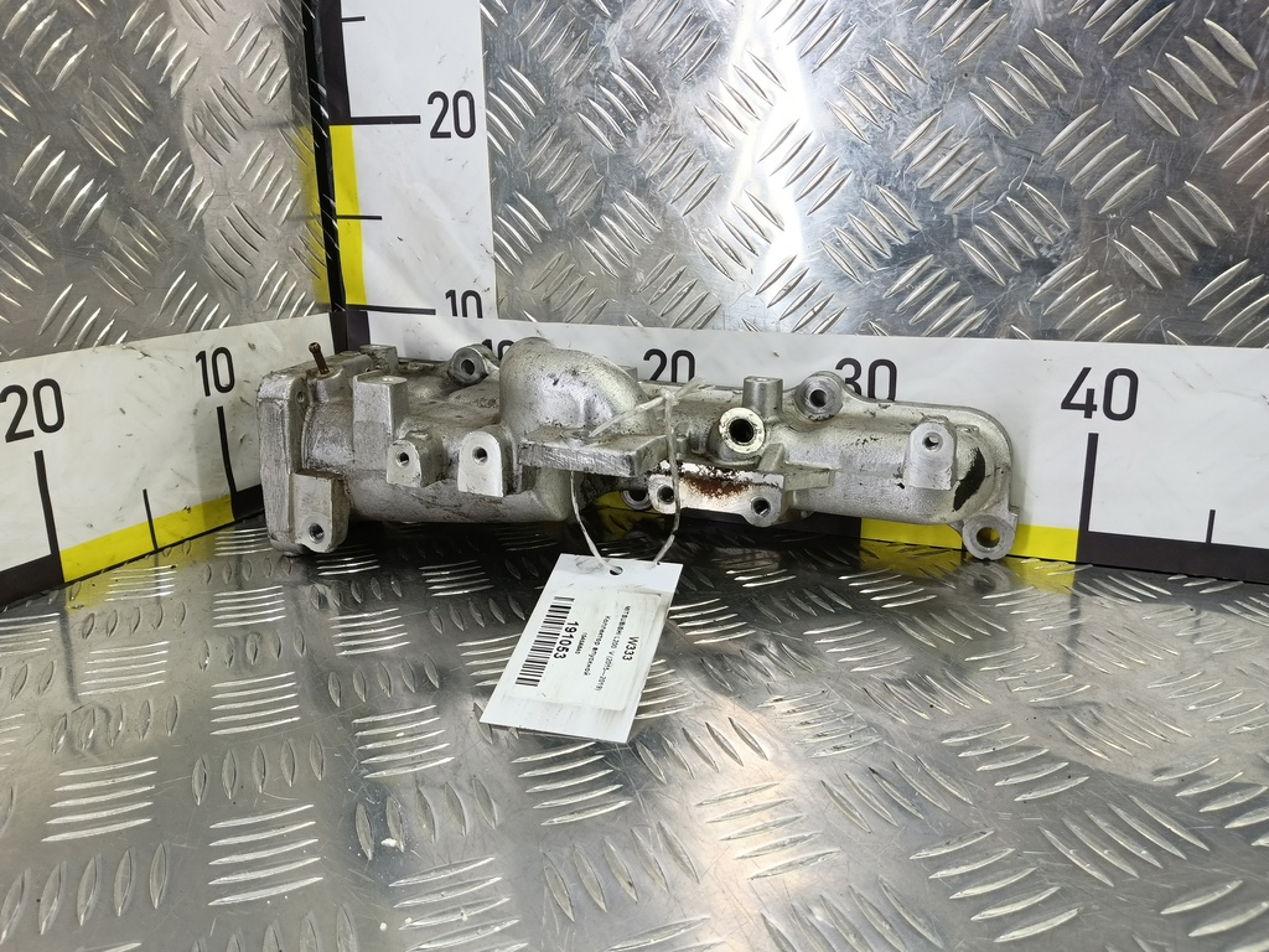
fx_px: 843
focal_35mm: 23
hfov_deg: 73.9
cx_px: 634
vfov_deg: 58.9
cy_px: 476
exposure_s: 1/50
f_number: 1.6
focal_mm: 4.11
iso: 143
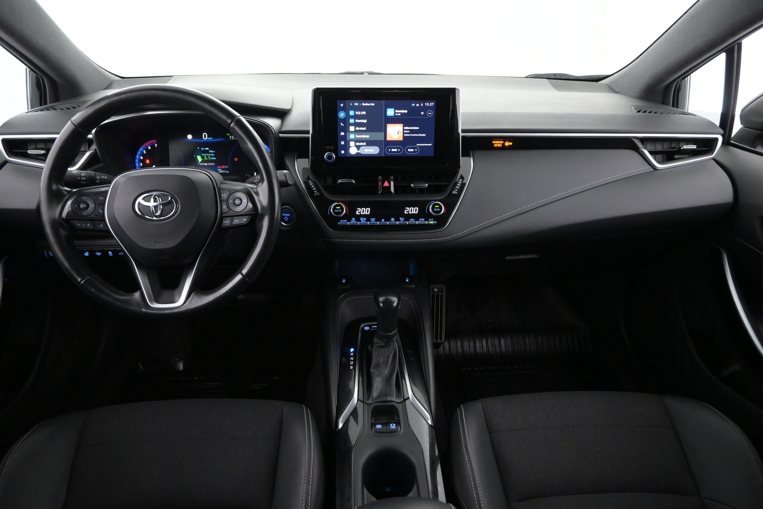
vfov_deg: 53.1
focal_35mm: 24
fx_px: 509
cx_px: 382
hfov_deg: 73.7
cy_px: 254
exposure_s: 1/40
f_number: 3.5
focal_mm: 16
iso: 2500
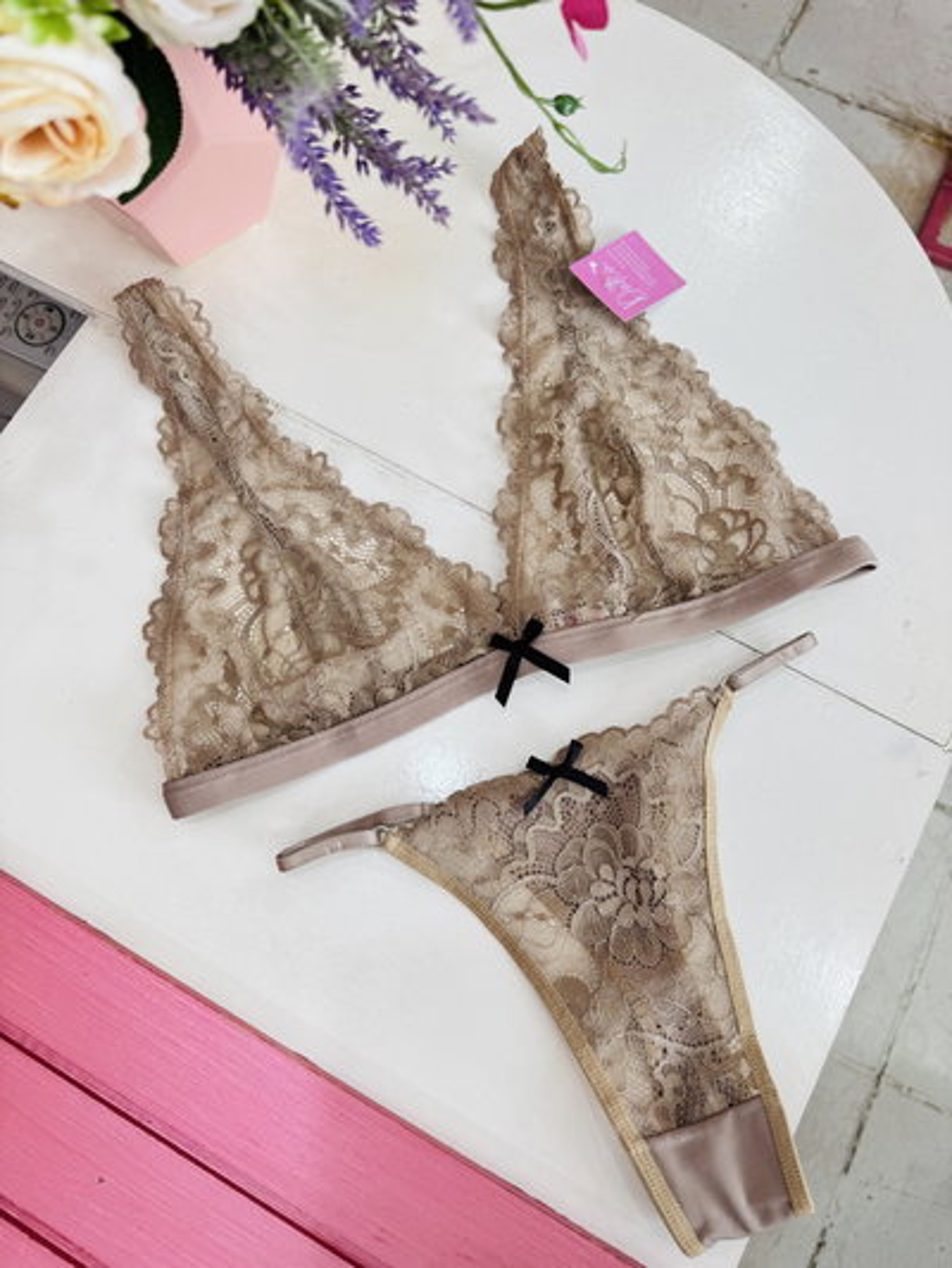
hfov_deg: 56.8
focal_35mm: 24
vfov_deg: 71.6
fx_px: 880
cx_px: 476
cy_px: 634
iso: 80
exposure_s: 1/100
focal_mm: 6.76
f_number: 1.78
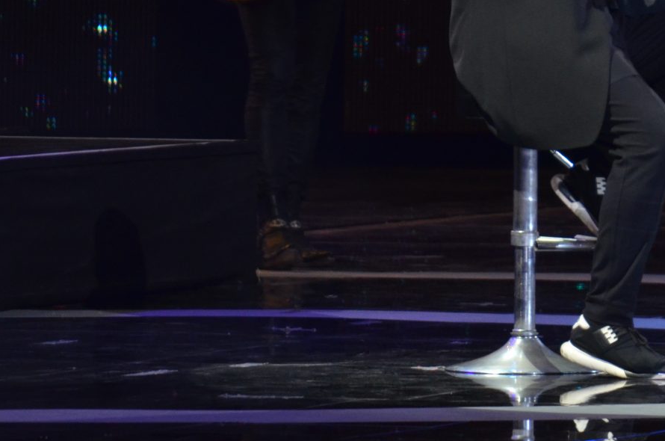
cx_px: 608
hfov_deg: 3.0
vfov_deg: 2.0
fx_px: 12723
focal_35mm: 690
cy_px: 16
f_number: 5.6
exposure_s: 1/125
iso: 1000
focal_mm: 200
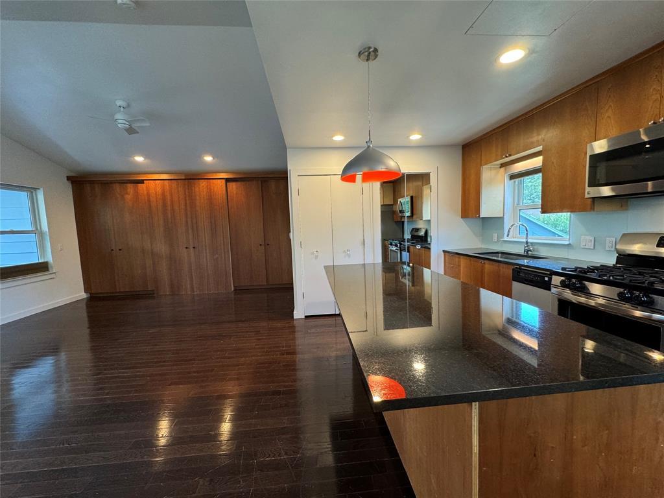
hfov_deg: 102.1
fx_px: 269
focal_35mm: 14
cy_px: 249
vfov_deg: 85.7
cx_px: 332
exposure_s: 1/60
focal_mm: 2.22
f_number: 2.2
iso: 200
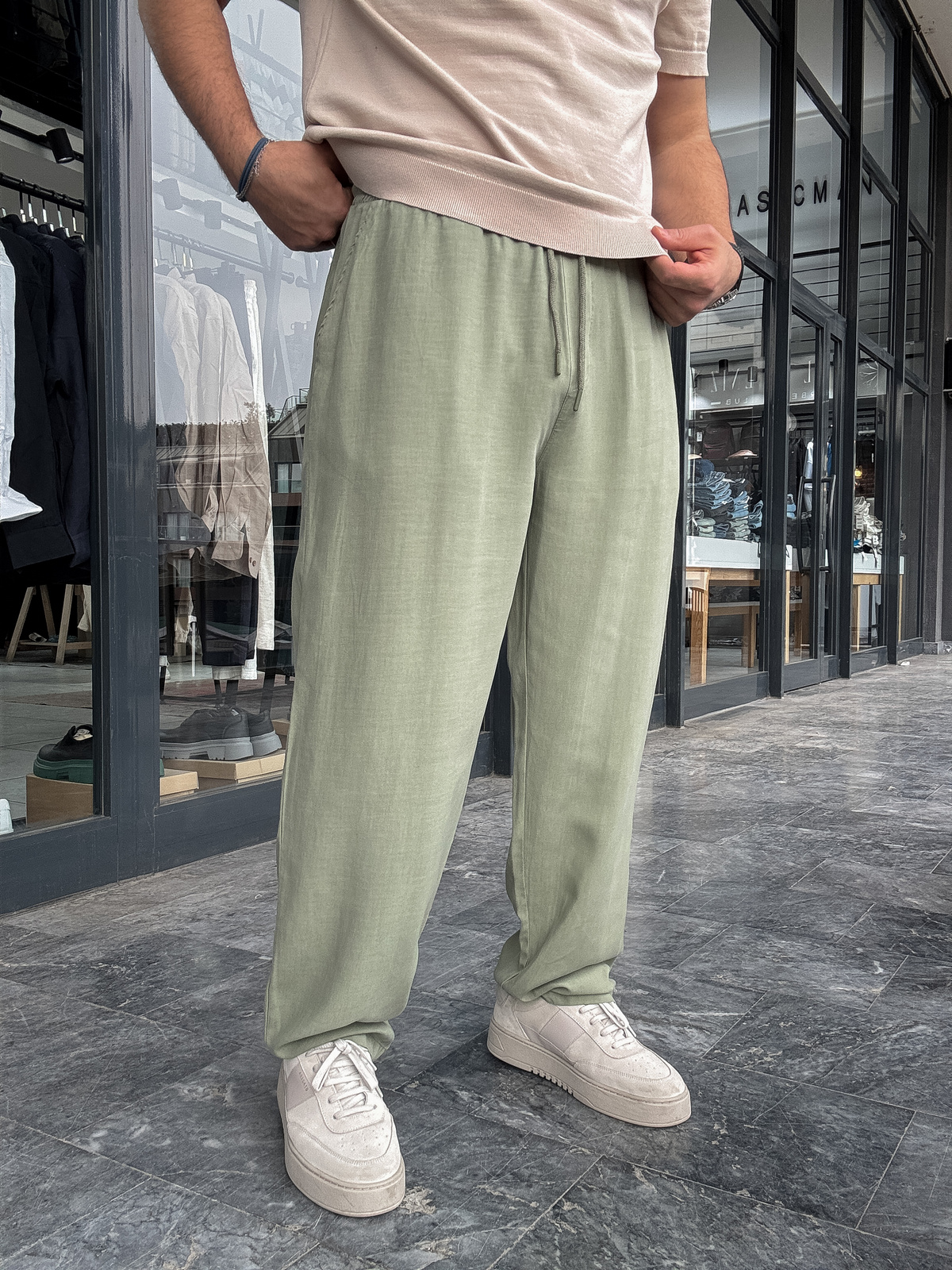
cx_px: 476
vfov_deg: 60.0
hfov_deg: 46.8
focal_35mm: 30
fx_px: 1100
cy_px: 635
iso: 25
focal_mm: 2.69
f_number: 1.9
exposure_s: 1/120
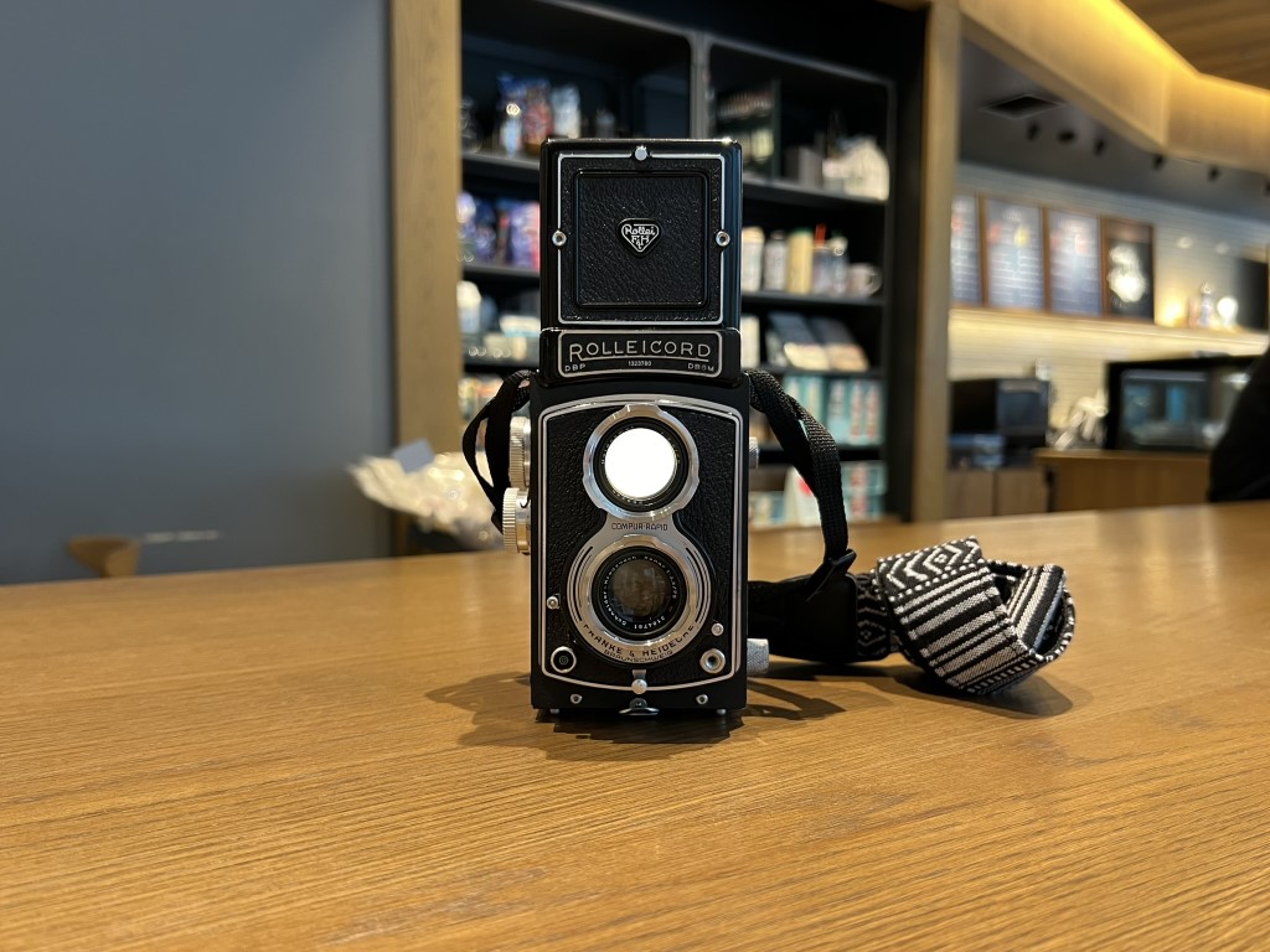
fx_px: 954
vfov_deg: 53.1
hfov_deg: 67.3
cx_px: 635
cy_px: 476
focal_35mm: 26
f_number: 1.5
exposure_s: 1/50
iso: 125
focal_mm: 5.7
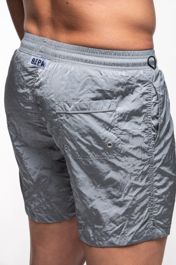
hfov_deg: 8.8
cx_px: 88
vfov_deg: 13.3
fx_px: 1138
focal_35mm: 155
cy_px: 132
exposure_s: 1/125
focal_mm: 155
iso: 200
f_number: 16
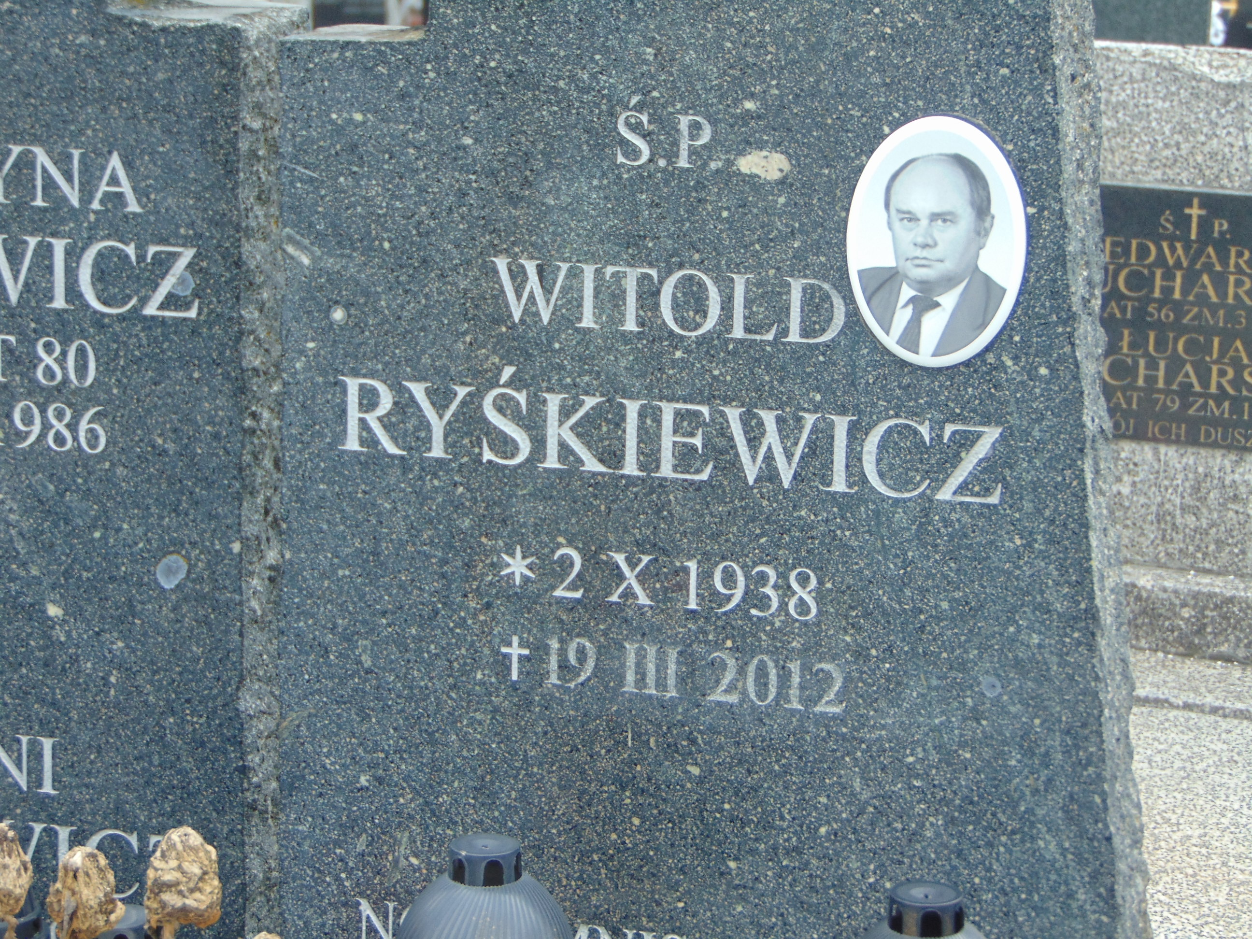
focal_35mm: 108
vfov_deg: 13.7
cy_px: 470
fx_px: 3906
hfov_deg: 18.2
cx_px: 626
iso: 80
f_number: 3.9
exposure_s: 1/60
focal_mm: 19.4
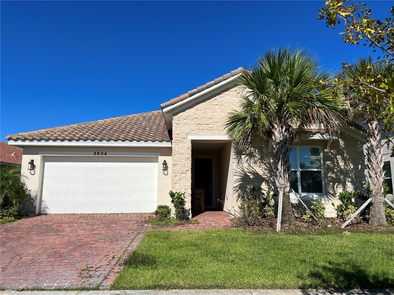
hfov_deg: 67.3
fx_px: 296
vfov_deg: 53.1
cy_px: 148
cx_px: 197
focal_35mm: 26
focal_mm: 5.7
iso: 50
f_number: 1.5
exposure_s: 1/7463
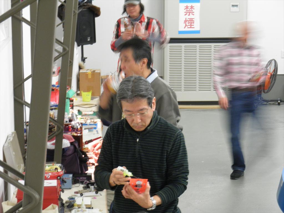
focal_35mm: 122
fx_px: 1001
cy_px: 106
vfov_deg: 12.1
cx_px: 142
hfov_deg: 16.1
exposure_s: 1/4
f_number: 5.5
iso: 200
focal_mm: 21.6
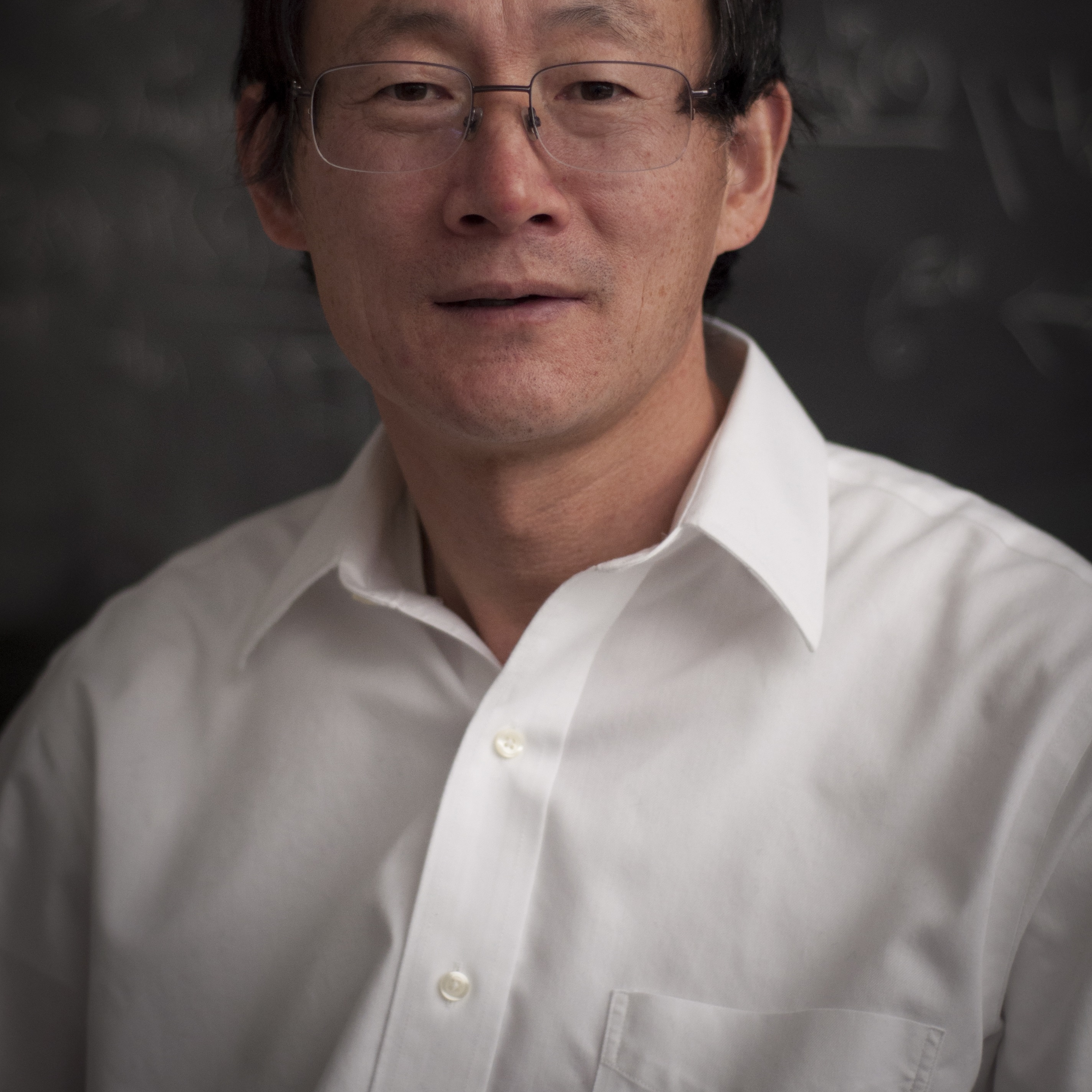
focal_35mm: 96
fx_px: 3426
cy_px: 292
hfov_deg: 18.1
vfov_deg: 18.0
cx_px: 546
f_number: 1.8
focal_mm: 50
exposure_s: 1/2500
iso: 500
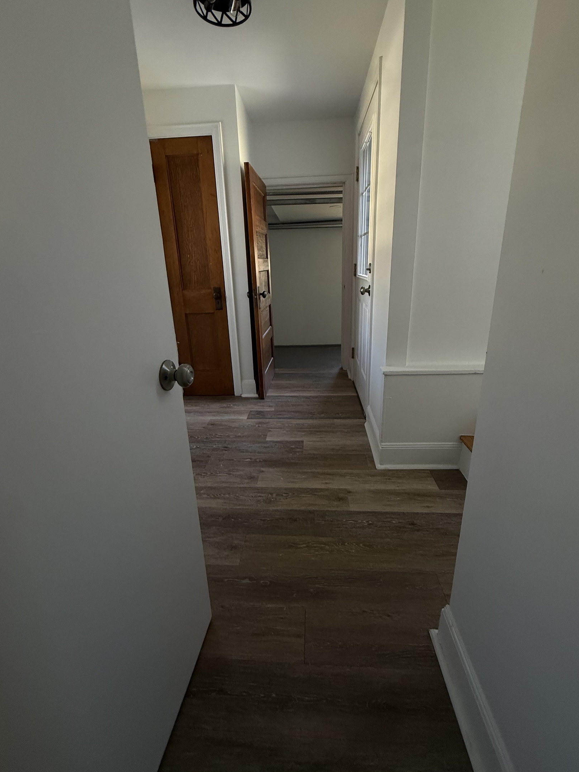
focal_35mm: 15
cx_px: 290
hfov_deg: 81.8
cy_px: 363
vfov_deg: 98.1
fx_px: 334
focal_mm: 2.22
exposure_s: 1/120
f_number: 2.2
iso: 320
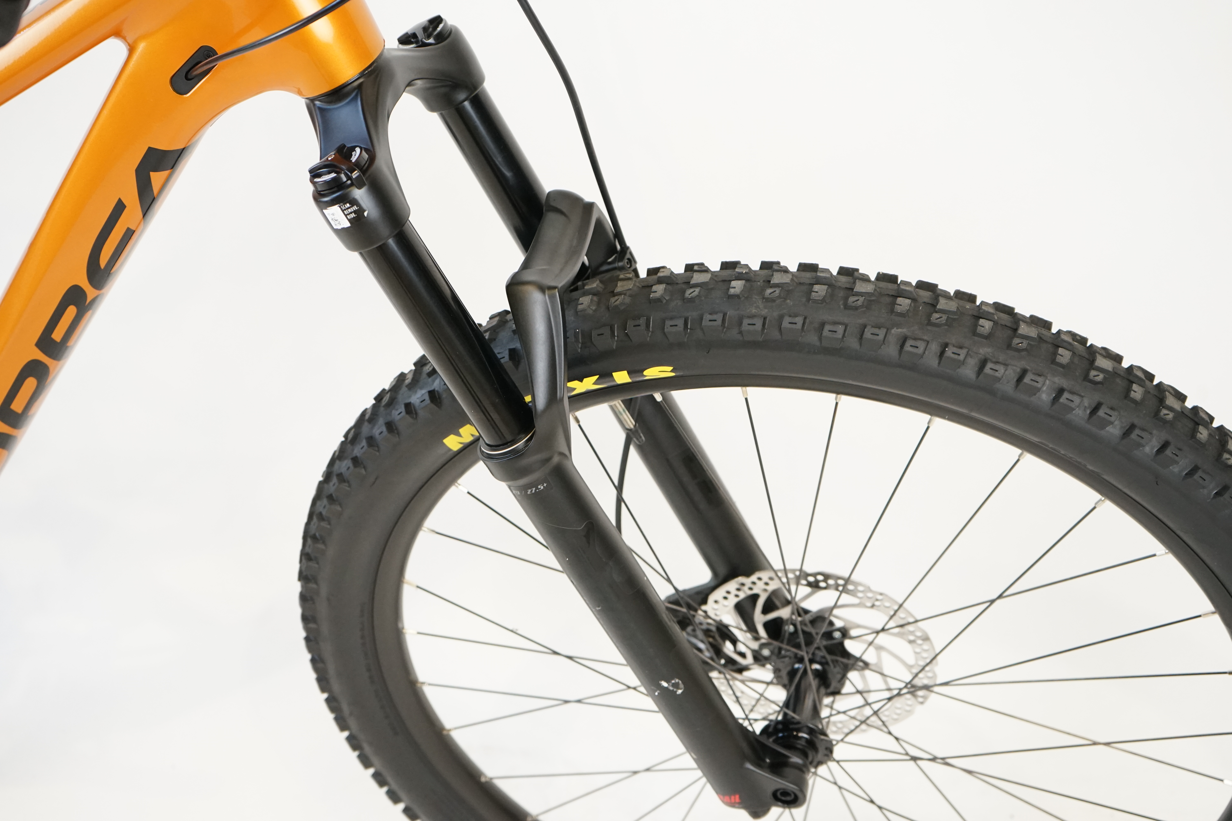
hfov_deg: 41.1
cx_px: 616
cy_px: 410
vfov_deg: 28.1
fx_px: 1643
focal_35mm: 48
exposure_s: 1/200
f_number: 5.6
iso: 2500
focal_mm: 48
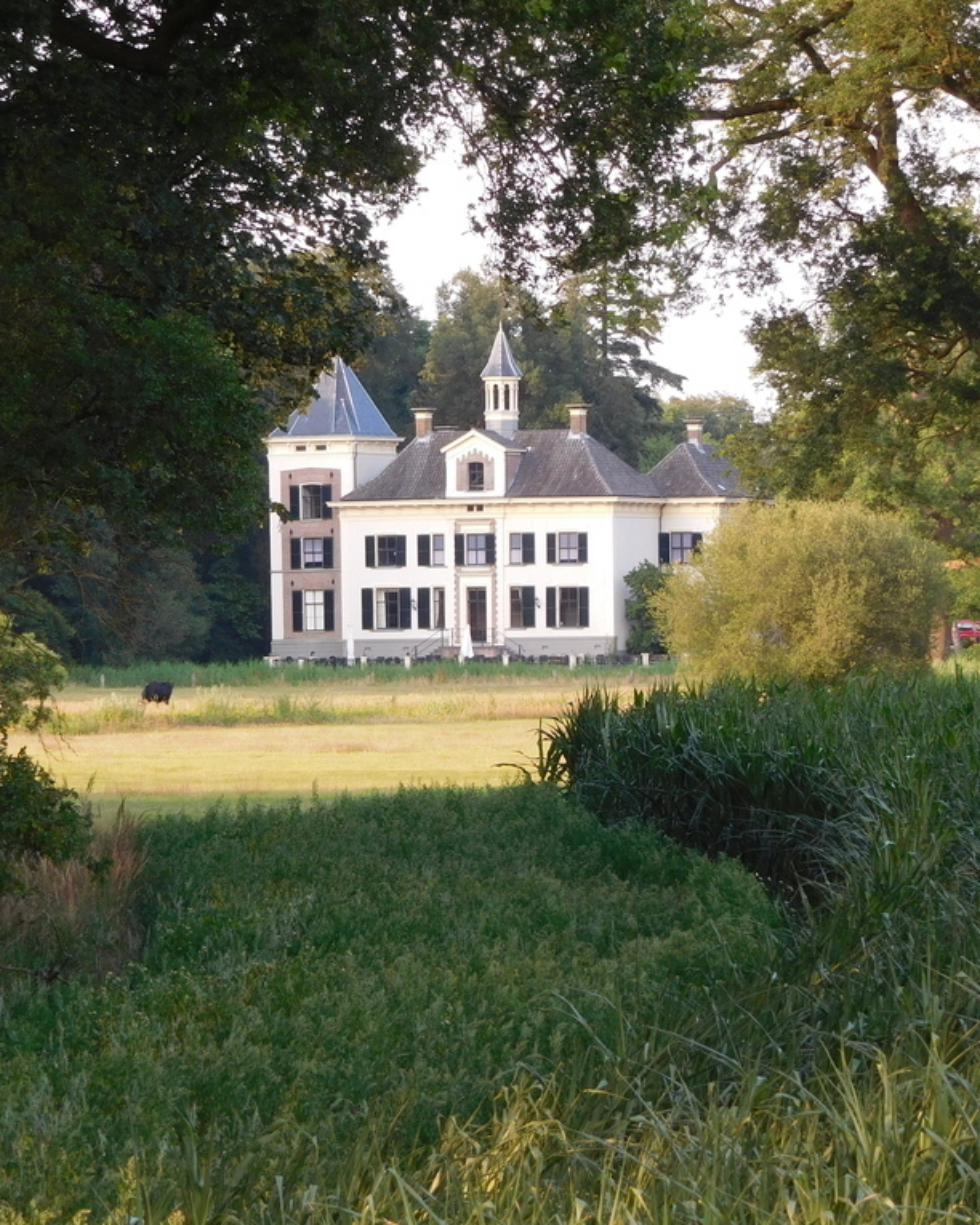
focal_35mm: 209
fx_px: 7577
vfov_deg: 9.2
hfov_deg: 7.4
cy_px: 613
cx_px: 493
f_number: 5.2
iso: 125
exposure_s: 1/60
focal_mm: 28.5
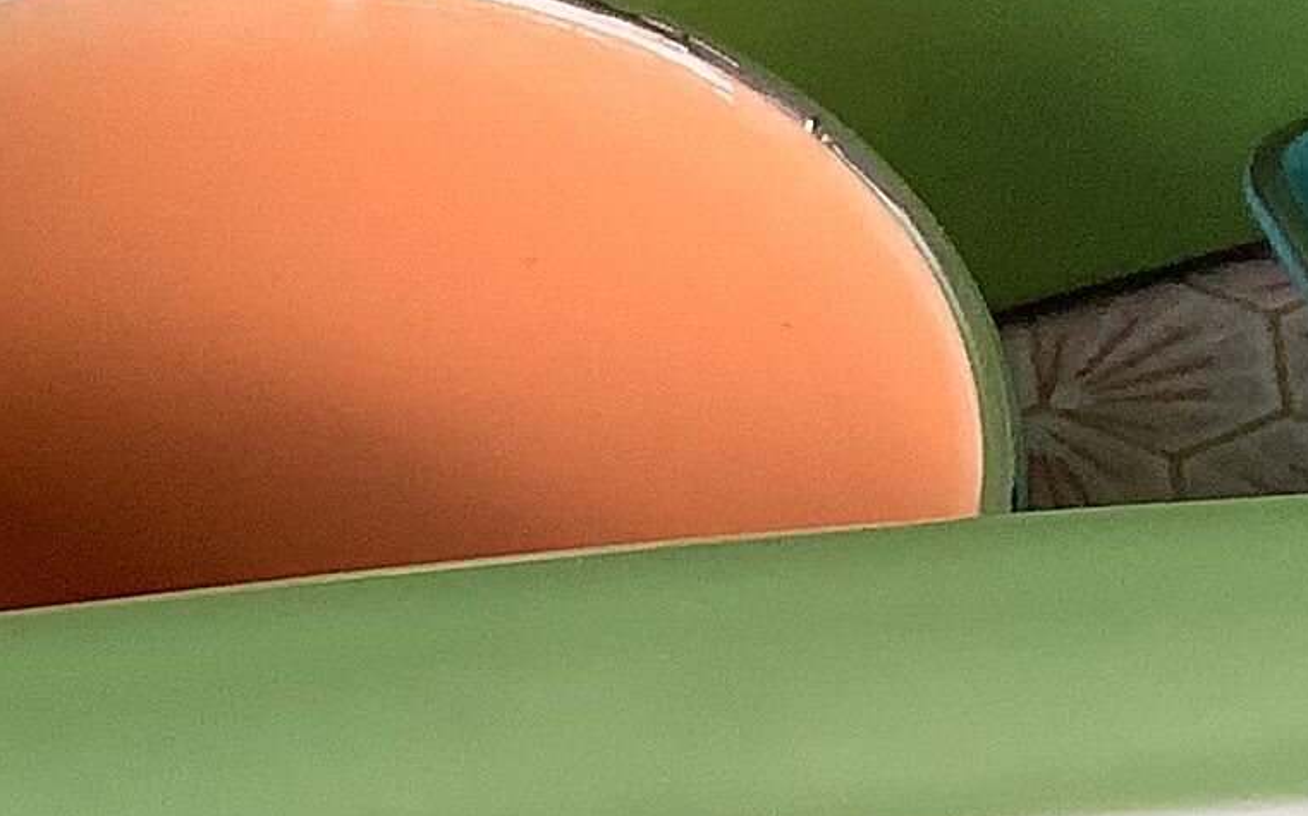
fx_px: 5024
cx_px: -278
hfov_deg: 14.4
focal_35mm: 141
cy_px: 1893
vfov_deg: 8.5
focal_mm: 3.3
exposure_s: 1/120
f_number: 2.4
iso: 64
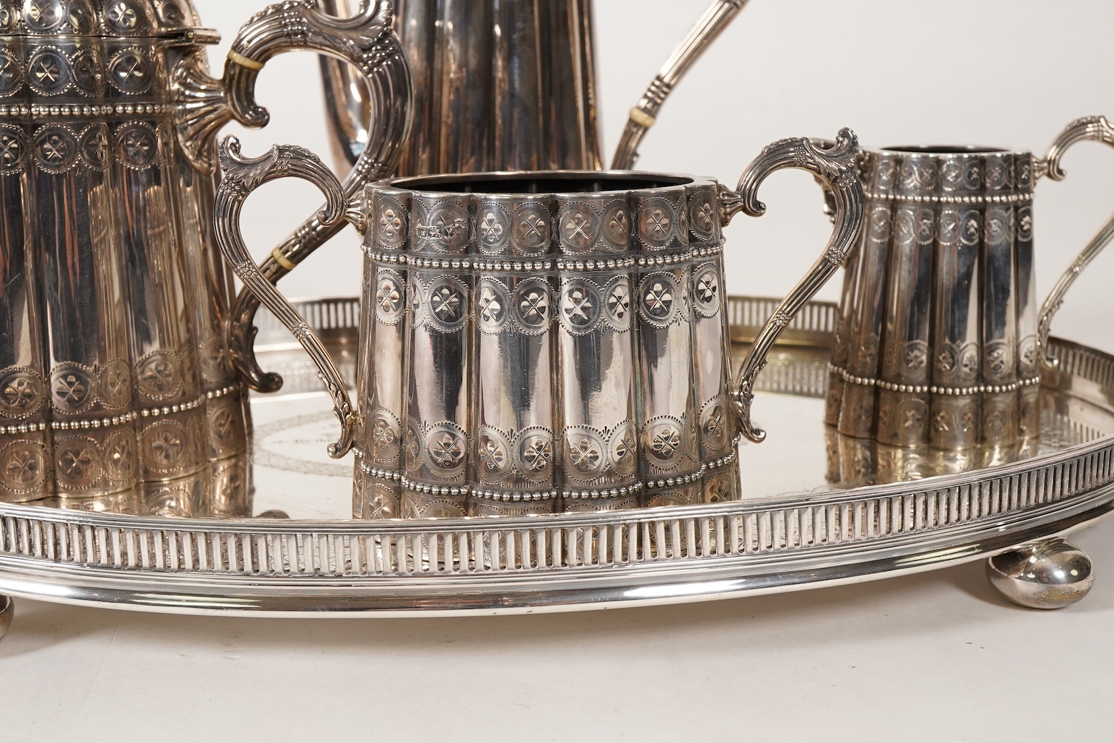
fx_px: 1393
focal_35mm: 45
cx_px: 557
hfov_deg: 43.6
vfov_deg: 29.9
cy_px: 372
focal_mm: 30
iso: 400
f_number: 16
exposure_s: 1/125
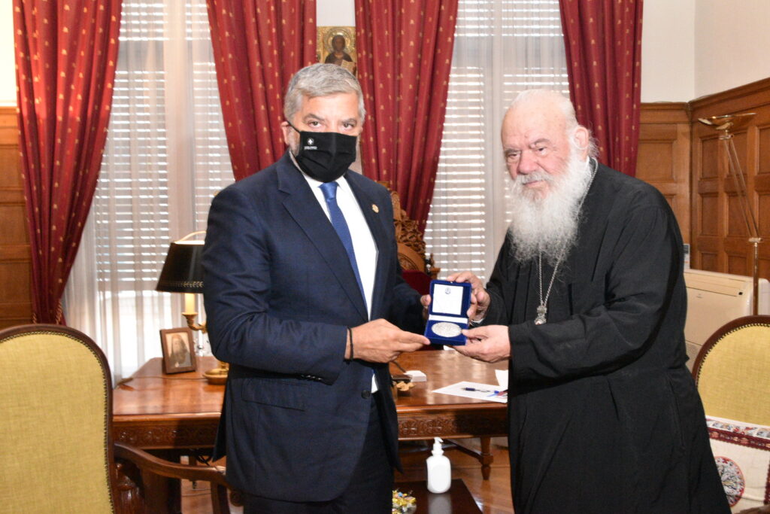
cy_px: 257
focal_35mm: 39
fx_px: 834
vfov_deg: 34.2
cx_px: 385
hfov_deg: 49.5
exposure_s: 1/80
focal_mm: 26
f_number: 11
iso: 6400
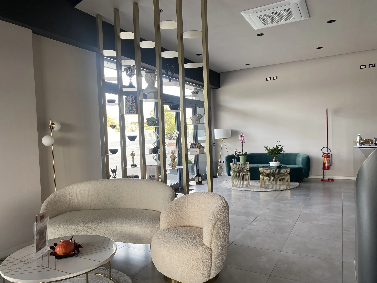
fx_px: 283
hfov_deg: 67.3
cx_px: 188
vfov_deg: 53.1
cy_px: 142
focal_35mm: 26
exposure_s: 1/122
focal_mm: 4.25
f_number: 1.8
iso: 50
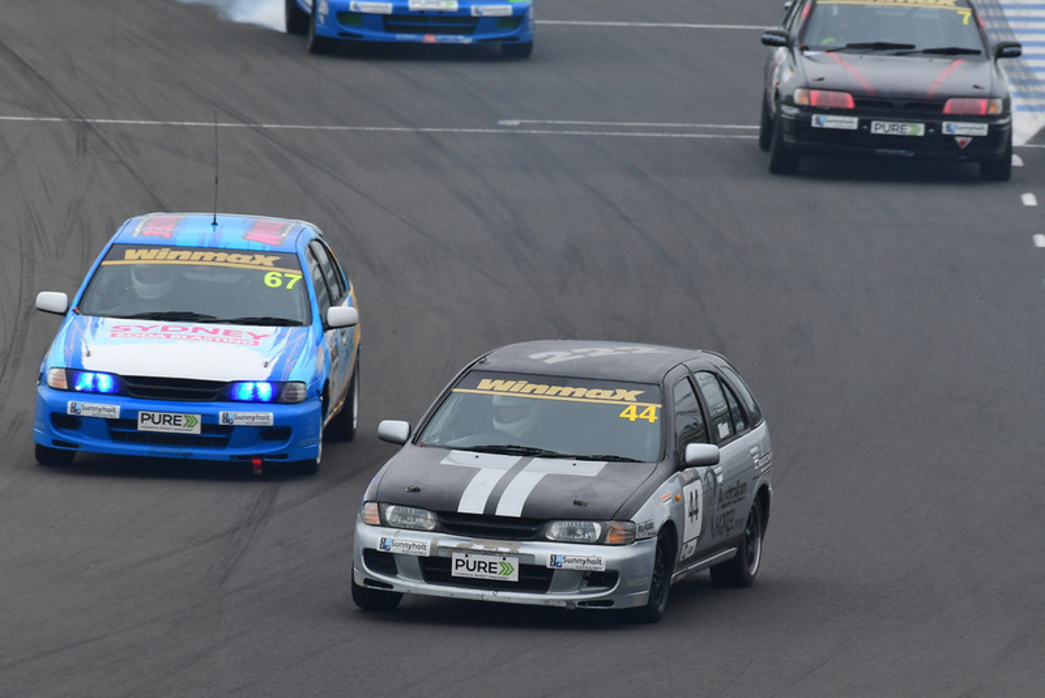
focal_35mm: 750
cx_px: 522
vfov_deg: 1.8
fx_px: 21778
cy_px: 349
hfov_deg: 2.7
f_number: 10
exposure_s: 1/640
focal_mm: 500
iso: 640
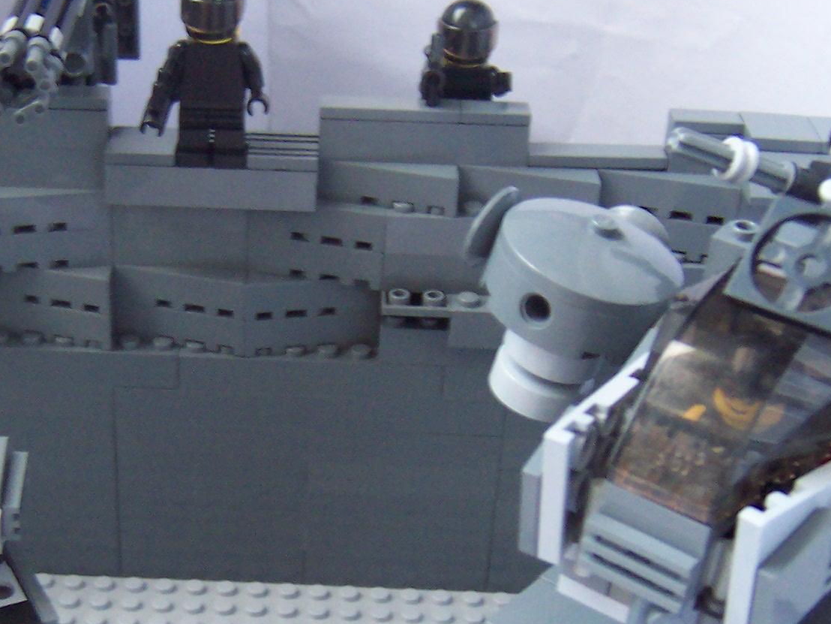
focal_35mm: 66
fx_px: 1584
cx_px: 305
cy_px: 477
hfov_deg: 29.3
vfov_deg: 22.0
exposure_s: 1/10
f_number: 2.8
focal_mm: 5.6
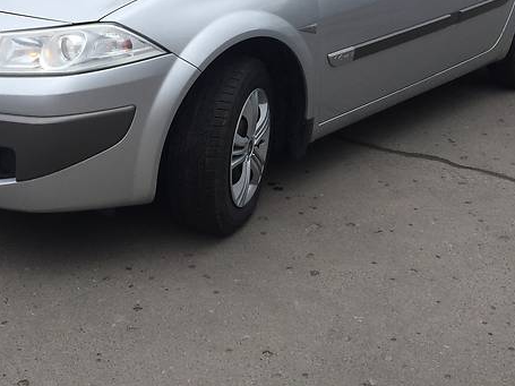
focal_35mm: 51
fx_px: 759
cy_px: 48
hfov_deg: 37.4
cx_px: 215
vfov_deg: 27.6
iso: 32
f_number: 2.2
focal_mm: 4.2
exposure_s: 1/1582
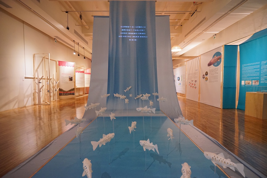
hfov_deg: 96.7
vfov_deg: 73.7
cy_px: 89
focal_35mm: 16
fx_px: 119
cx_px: 134
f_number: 5.6
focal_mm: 16
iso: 3200
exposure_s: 1/40
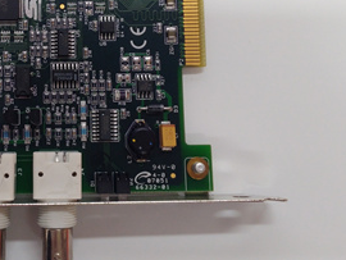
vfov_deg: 29.0
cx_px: 56
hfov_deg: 36.5
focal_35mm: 50
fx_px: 500
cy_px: 88
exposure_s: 1/33
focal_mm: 3.79
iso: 135
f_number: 2
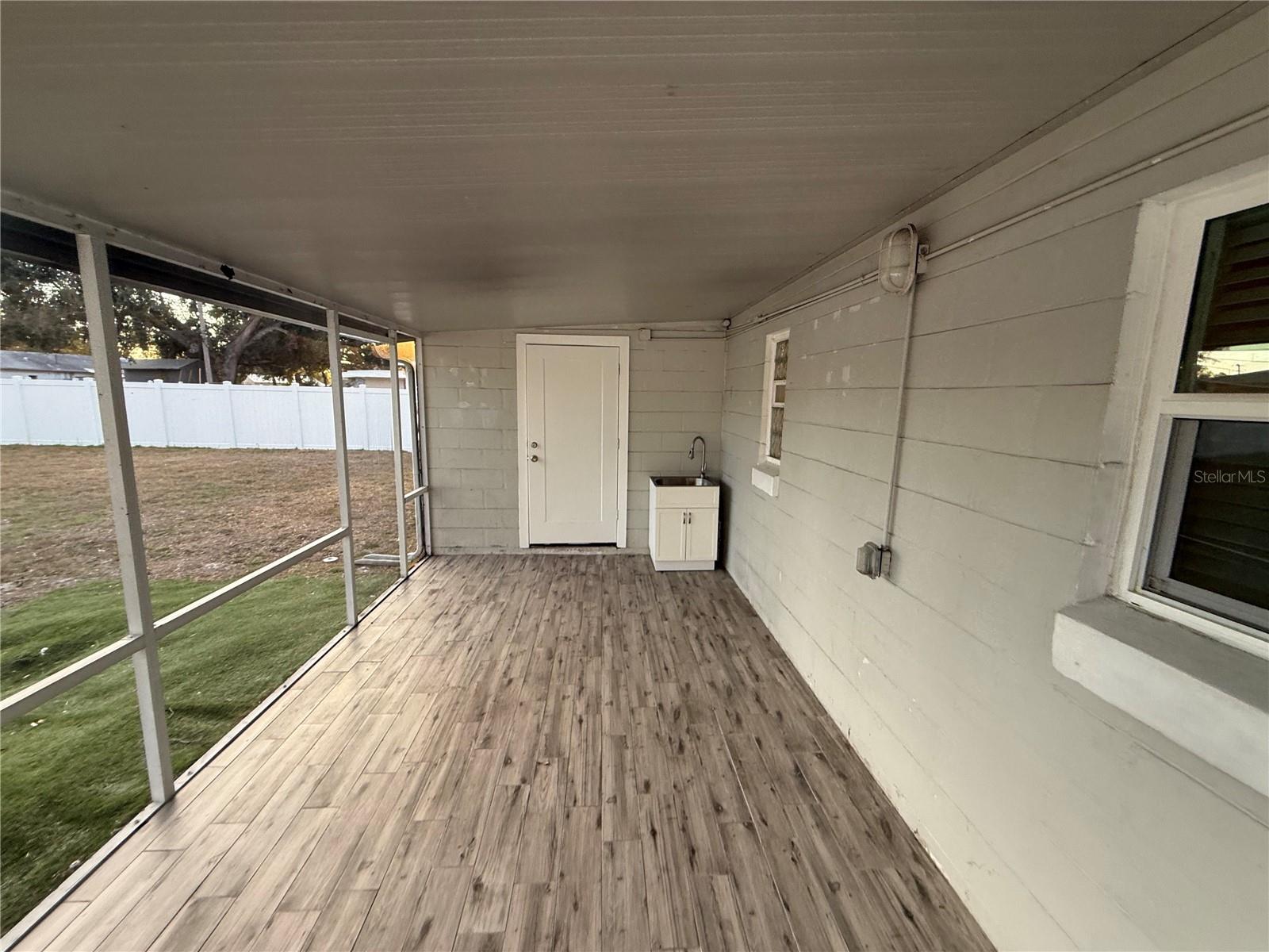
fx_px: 513
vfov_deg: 85.7
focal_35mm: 14
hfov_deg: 102.1
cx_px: 634
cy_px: 476
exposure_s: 1/99
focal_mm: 2.22
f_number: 2.2
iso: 100
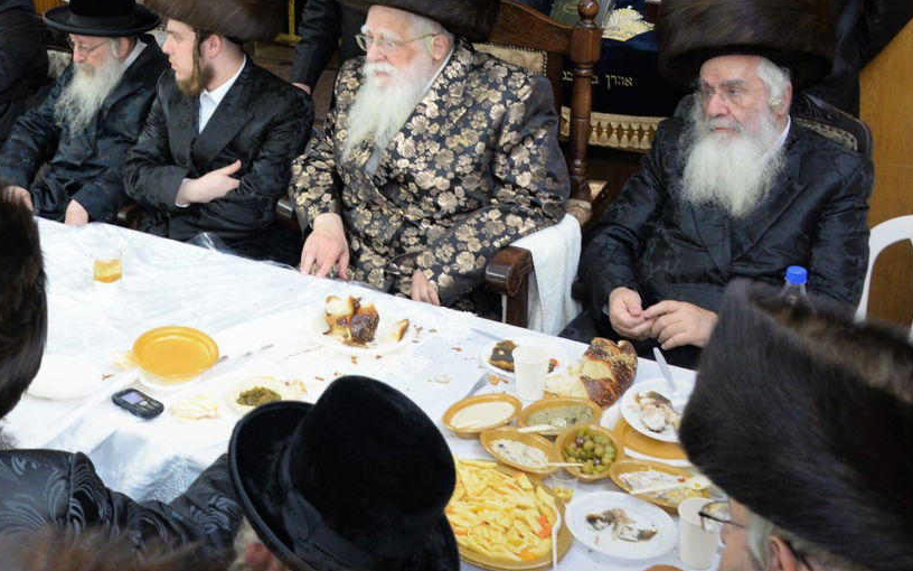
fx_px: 1219
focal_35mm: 49
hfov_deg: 39.1
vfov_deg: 26.1
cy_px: 161
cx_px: 150
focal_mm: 28
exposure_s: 1/60
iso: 1600
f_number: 5.6
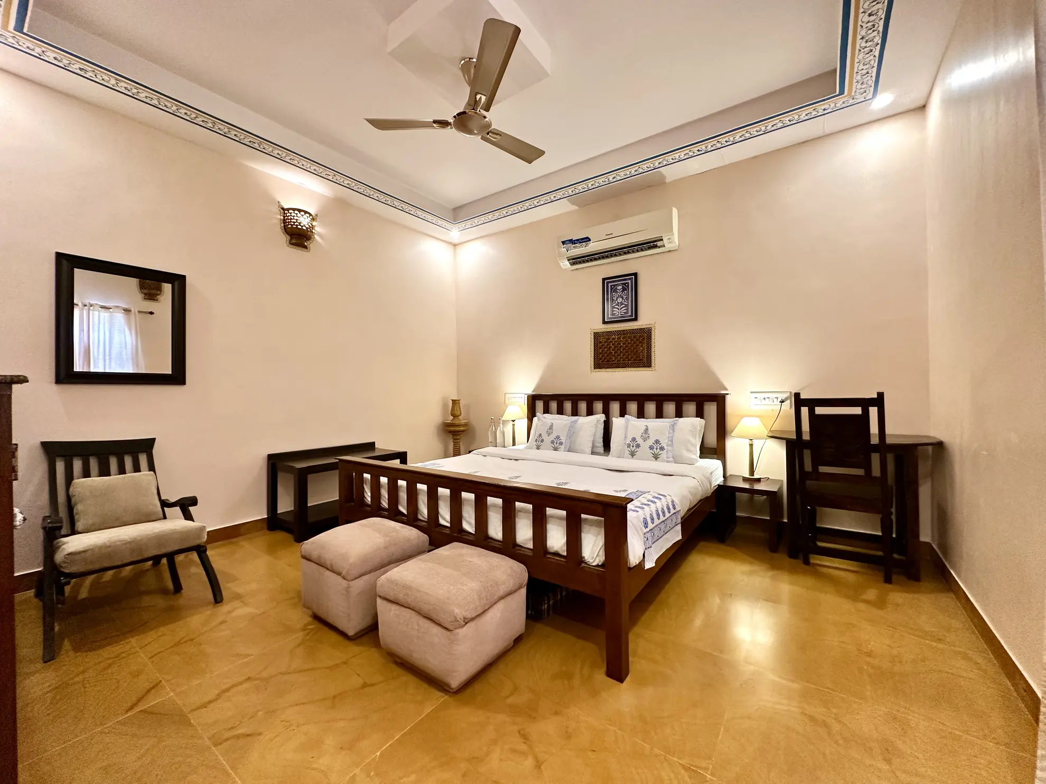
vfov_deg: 85.7
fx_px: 423
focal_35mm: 14
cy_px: 392
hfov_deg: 102.1
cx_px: 523
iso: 200
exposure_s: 1/50
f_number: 2.2
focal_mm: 2.22
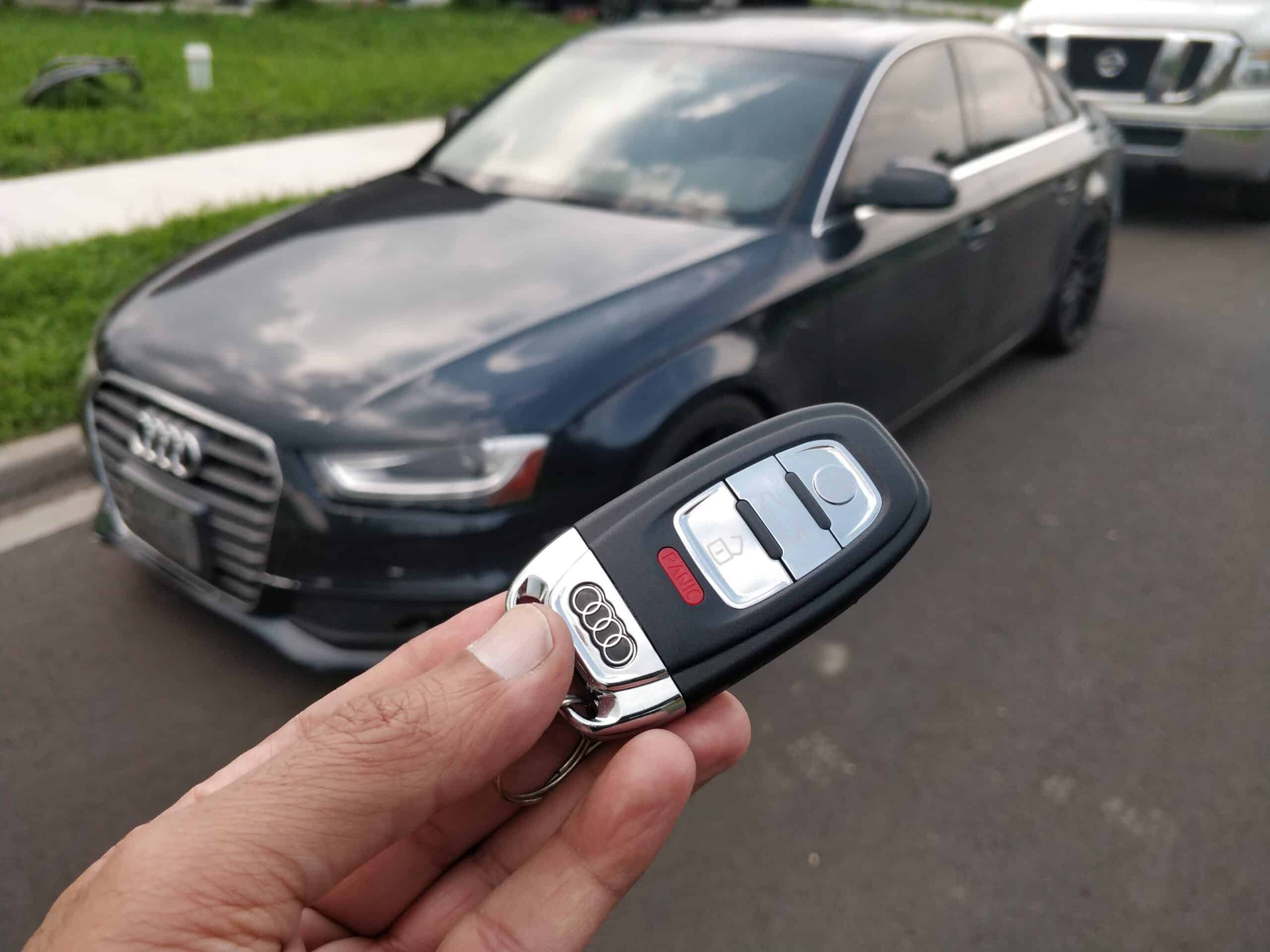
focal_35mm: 24
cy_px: 476
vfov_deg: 56.8
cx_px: 635
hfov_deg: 71.6
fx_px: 881
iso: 125
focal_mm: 4.1
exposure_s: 1/475
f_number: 1.7
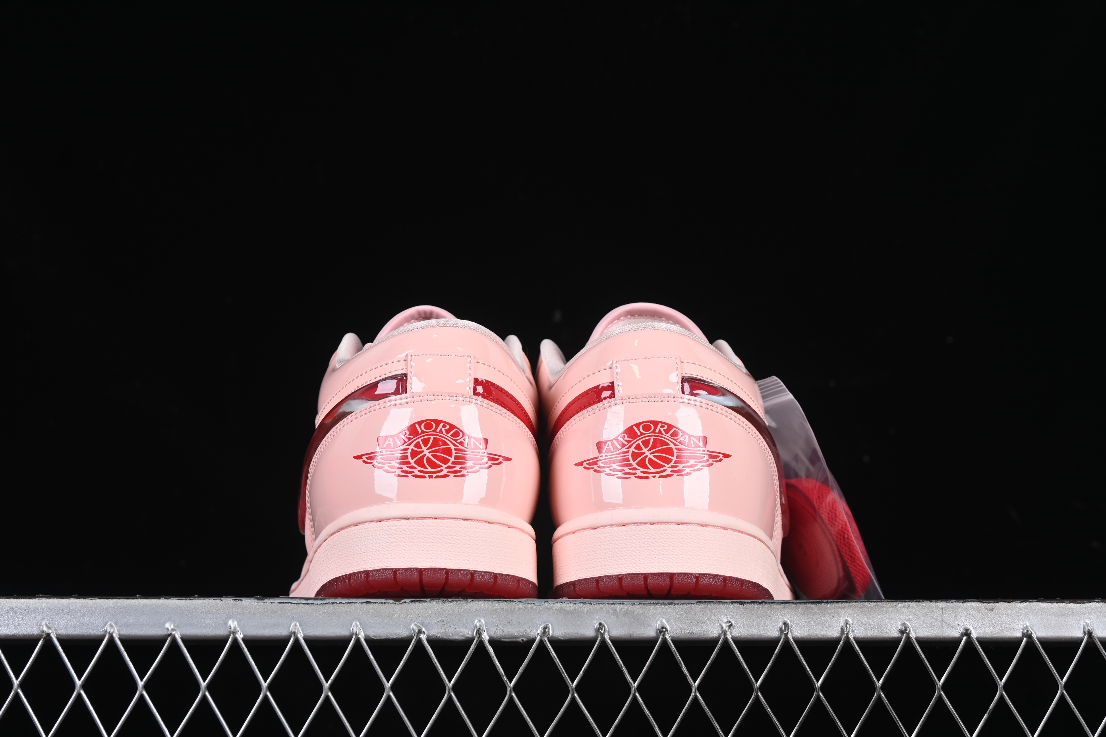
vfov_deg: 18.2
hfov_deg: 27.0
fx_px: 2304
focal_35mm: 75
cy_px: 368
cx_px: 553
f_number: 8
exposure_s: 1/80
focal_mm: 50
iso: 160
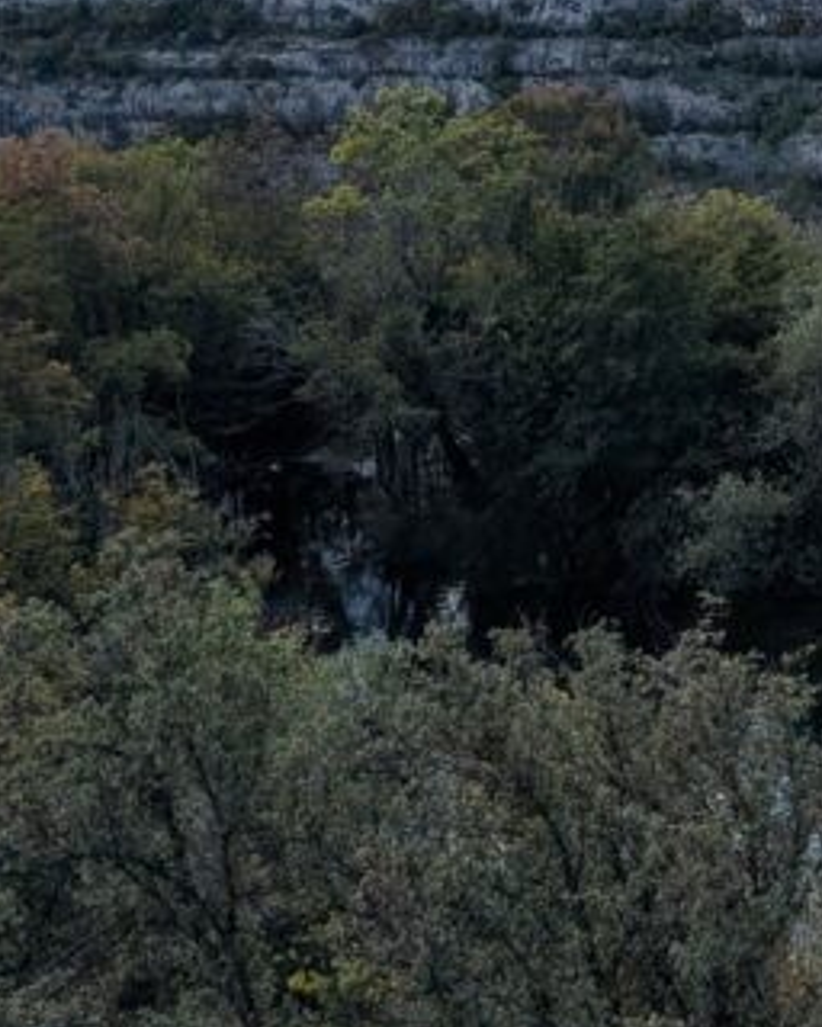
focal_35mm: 75
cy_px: -11
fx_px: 2281
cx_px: 1201
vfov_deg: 24.2
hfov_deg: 18.3
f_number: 1.68
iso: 20
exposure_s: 1/2481
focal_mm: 6.9
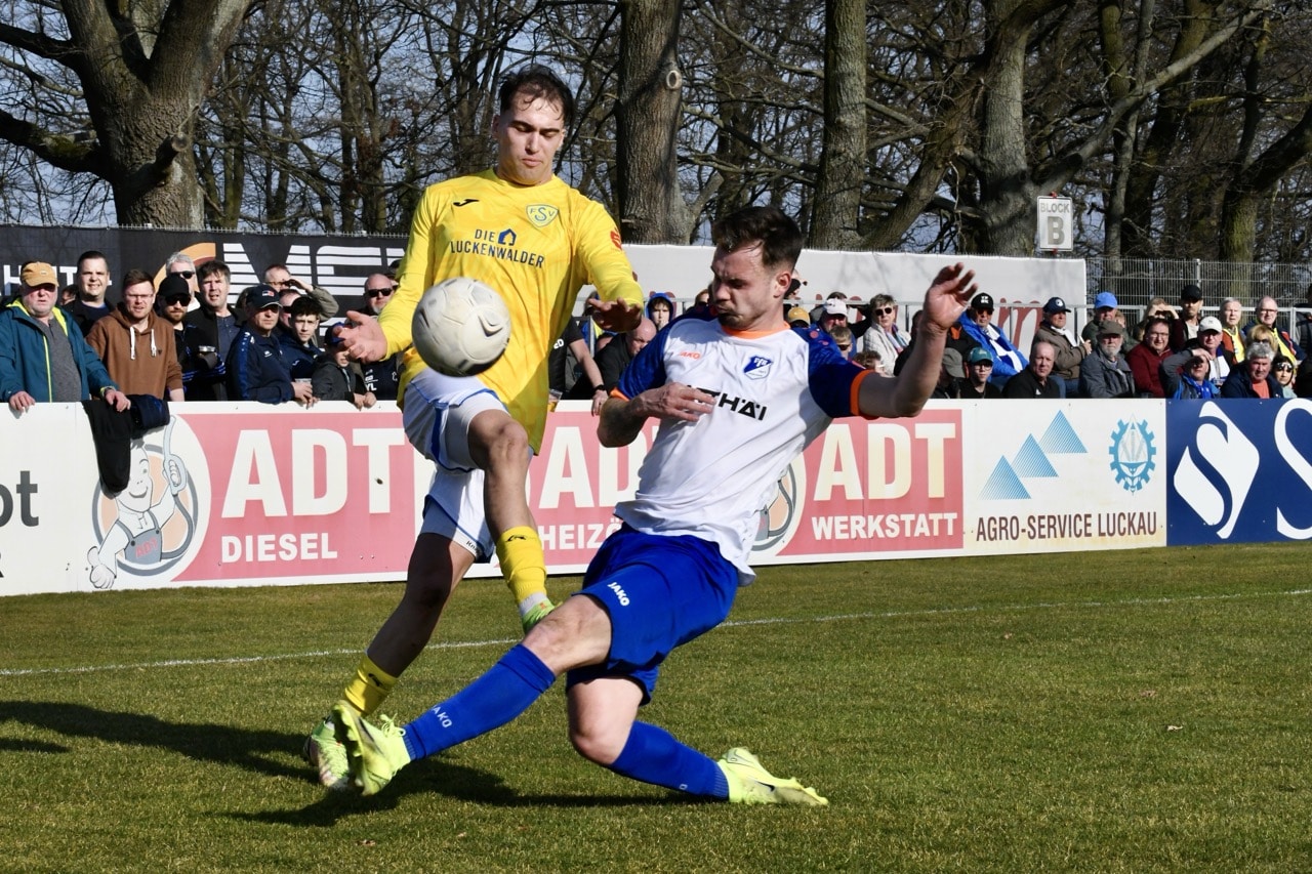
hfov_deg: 25.4
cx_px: 656
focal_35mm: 80
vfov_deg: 17.1
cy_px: 437
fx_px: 2915
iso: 2500
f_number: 18
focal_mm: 80
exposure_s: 1/1600
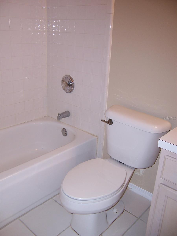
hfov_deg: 42.9
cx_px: 88
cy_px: 118
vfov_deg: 55.4
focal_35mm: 33
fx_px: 225
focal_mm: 5.5
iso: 80
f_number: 2.8
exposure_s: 1/60
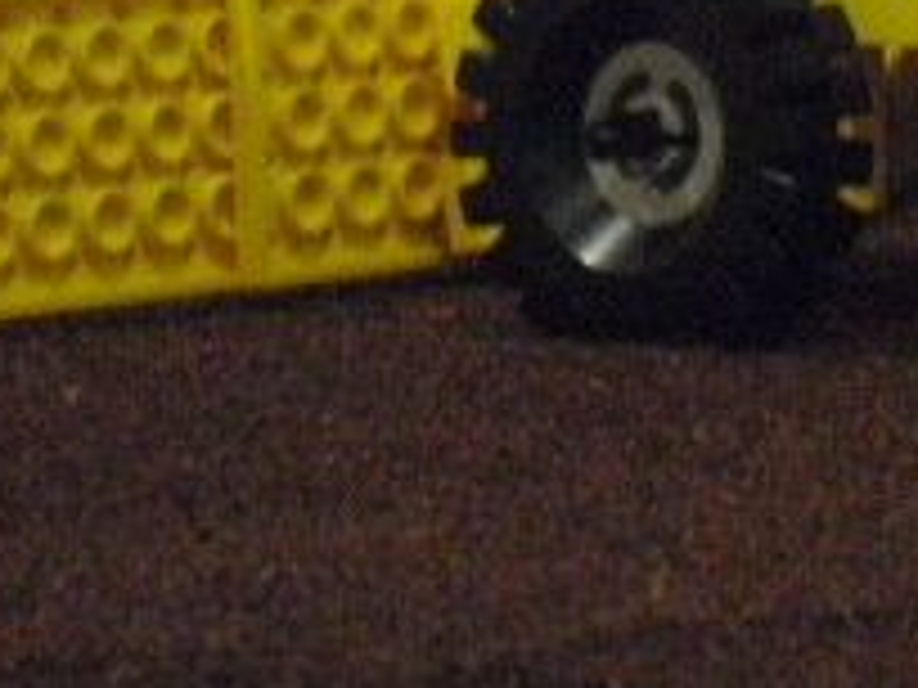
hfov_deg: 5.9
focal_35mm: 336
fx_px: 8911
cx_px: 1161
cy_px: -310
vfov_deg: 4.4
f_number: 5.6
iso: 800
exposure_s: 1/13
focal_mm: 18.9
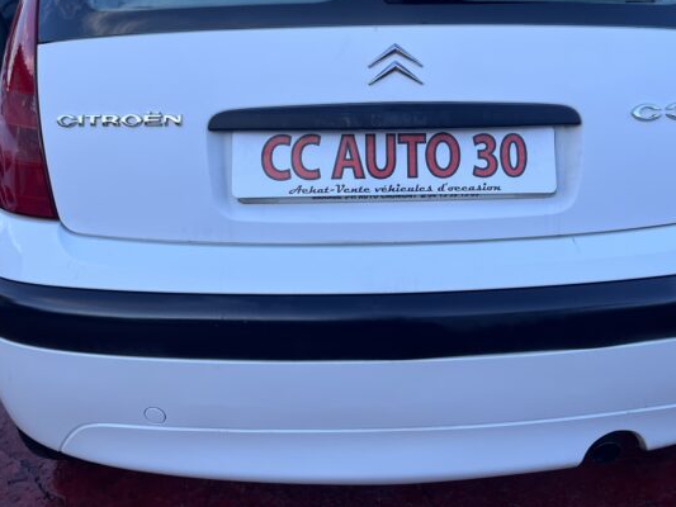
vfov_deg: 36.0
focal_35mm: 39
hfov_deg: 47.6
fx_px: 762
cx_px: 402
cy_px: 129
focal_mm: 5.1
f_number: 1.6
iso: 50
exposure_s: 1/418
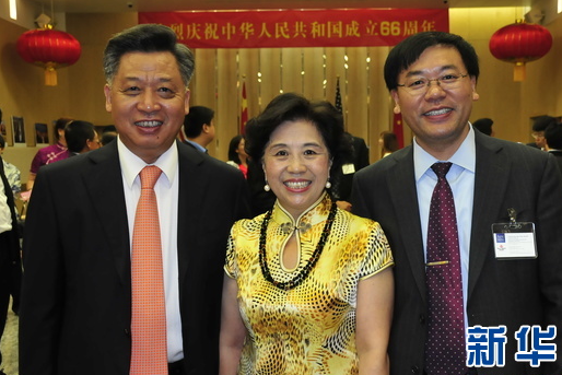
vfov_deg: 31.9
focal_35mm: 42
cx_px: 309
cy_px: 197
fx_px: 656
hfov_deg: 46.3
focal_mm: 24
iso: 800
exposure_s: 1/60
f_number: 5
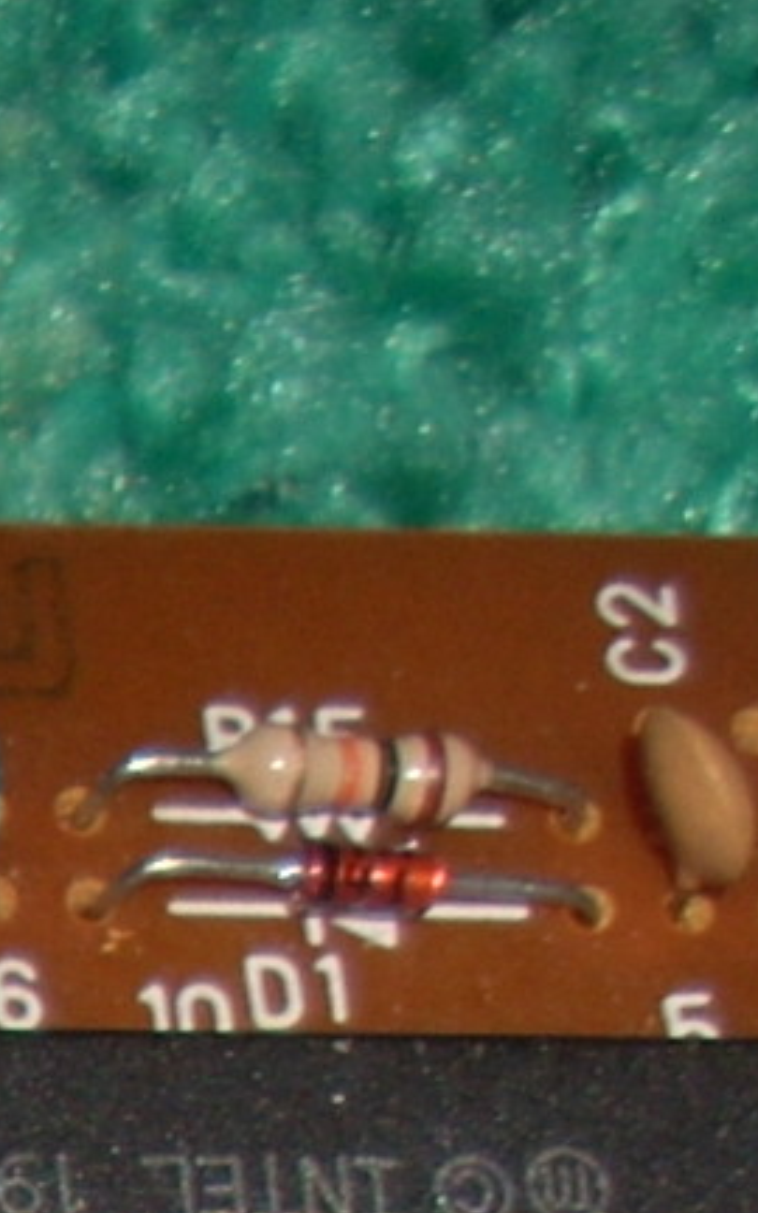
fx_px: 6148
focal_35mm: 186
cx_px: -1990
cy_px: 2064
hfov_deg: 6.1
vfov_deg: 10.7
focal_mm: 6.2
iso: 64
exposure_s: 1/60
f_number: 5.6
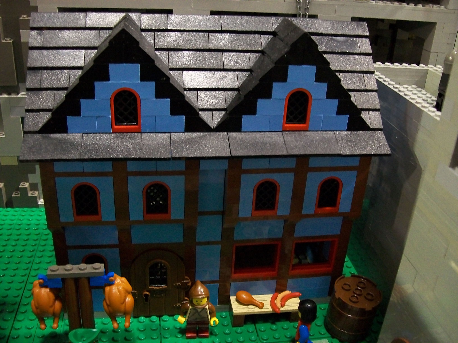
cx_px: 229
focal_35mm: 36
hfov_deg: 51.4
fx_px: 476
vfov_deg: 39.7
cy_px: 172
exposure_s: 1/8
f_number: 2.7
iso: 240
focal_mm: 6
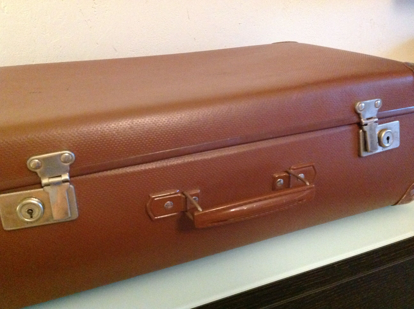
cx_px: 207
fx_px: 418
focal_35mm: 35
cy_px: 154
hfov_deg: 52.7
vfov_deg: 40.6
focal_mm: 4.28
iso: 800
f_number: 2.4
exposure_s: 1/17
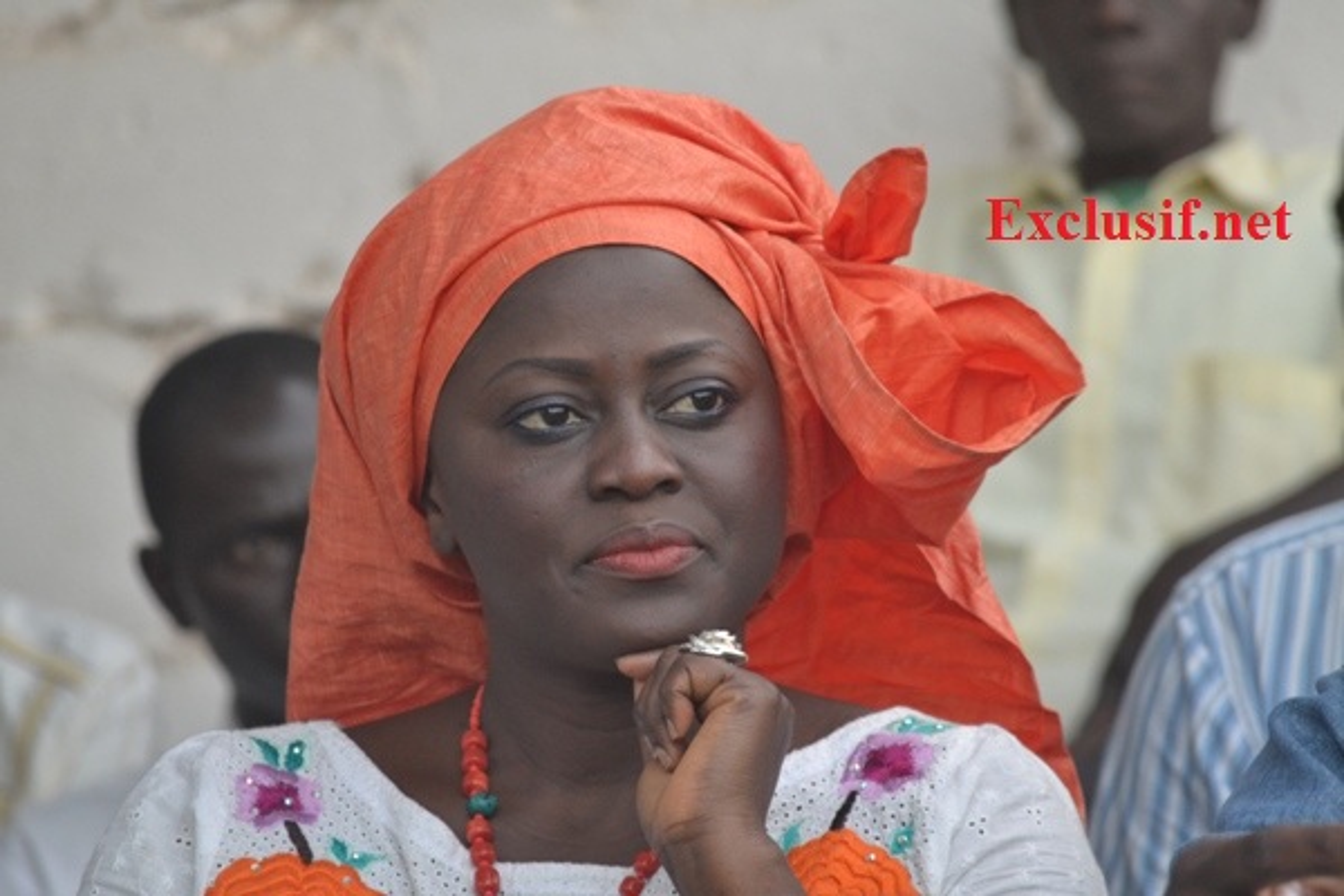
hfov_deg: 6.9
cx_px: 672
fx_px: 11199
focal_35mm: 300
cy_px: 448
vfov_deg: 4.6
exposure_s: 1/125
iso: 800
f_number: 5.6
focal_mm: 200
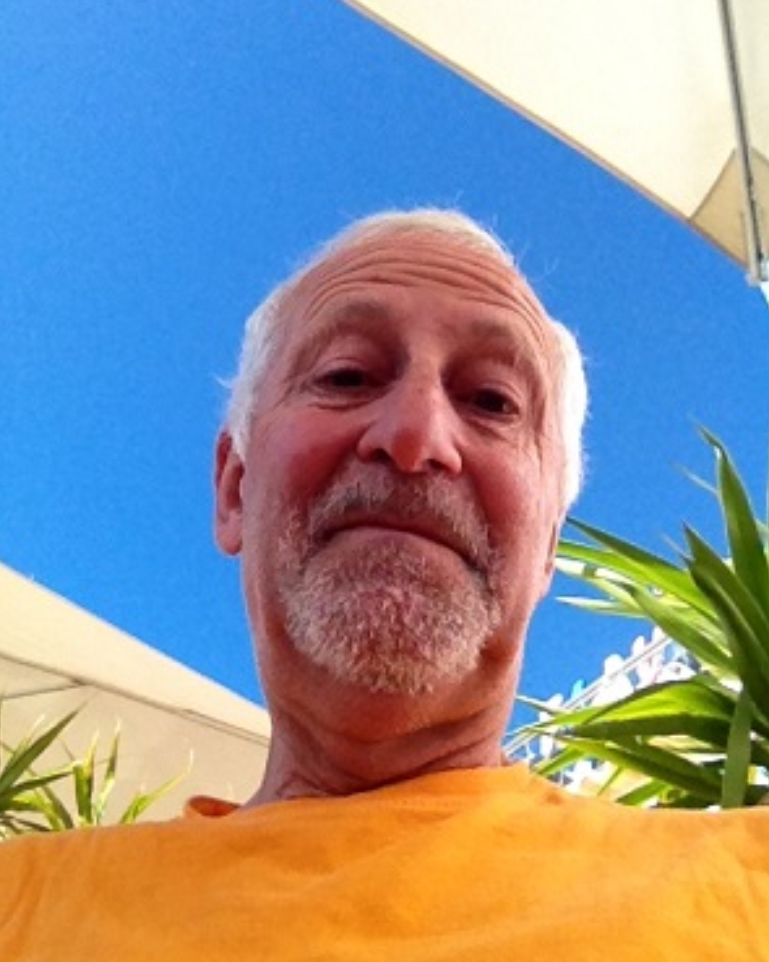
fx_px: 1053
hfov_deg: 40.1
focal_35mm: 37
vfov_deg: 49.1
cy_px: 506
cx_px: 383
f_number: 2.4
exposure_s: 1/2278
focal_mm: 1.85
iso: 160
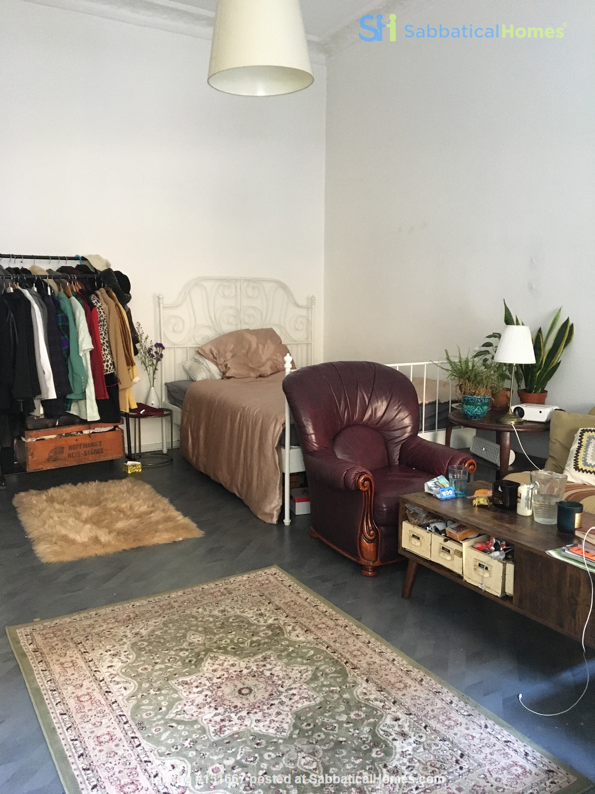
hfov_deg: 48.2
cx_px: 298
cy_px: 397
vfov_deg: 61.7
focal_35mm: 29
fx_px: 665
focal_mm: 4.15
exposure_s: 1/17
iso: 250
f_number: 2.2
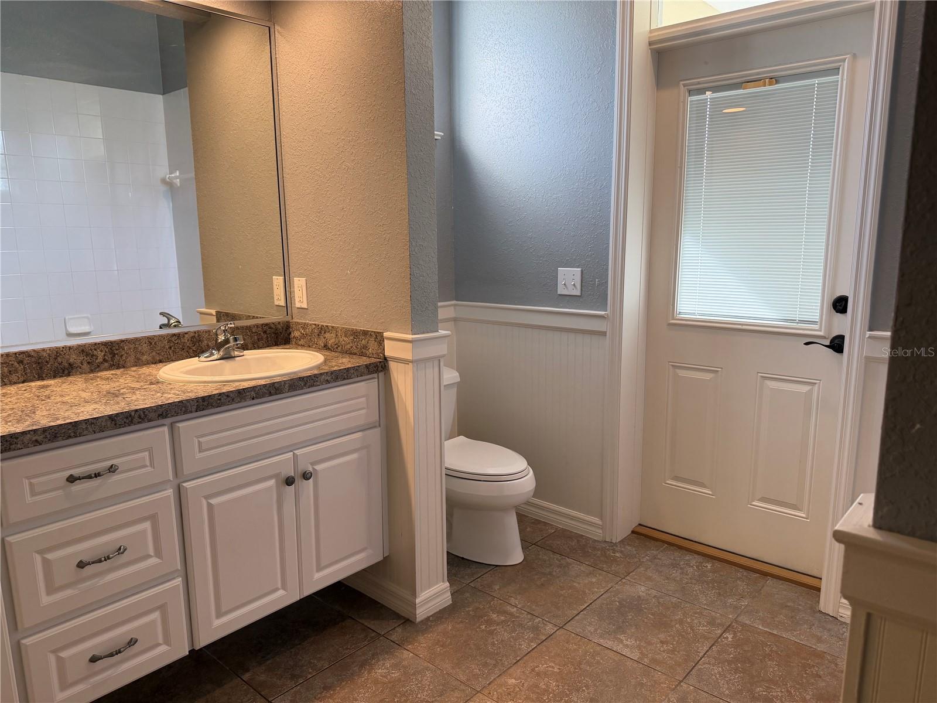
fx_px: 650
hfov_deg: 71.6
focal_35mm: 24
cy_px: 352
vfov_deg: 56.8
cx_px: 468
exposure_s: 1/158
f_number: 1.78
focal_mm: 6.76
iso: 160
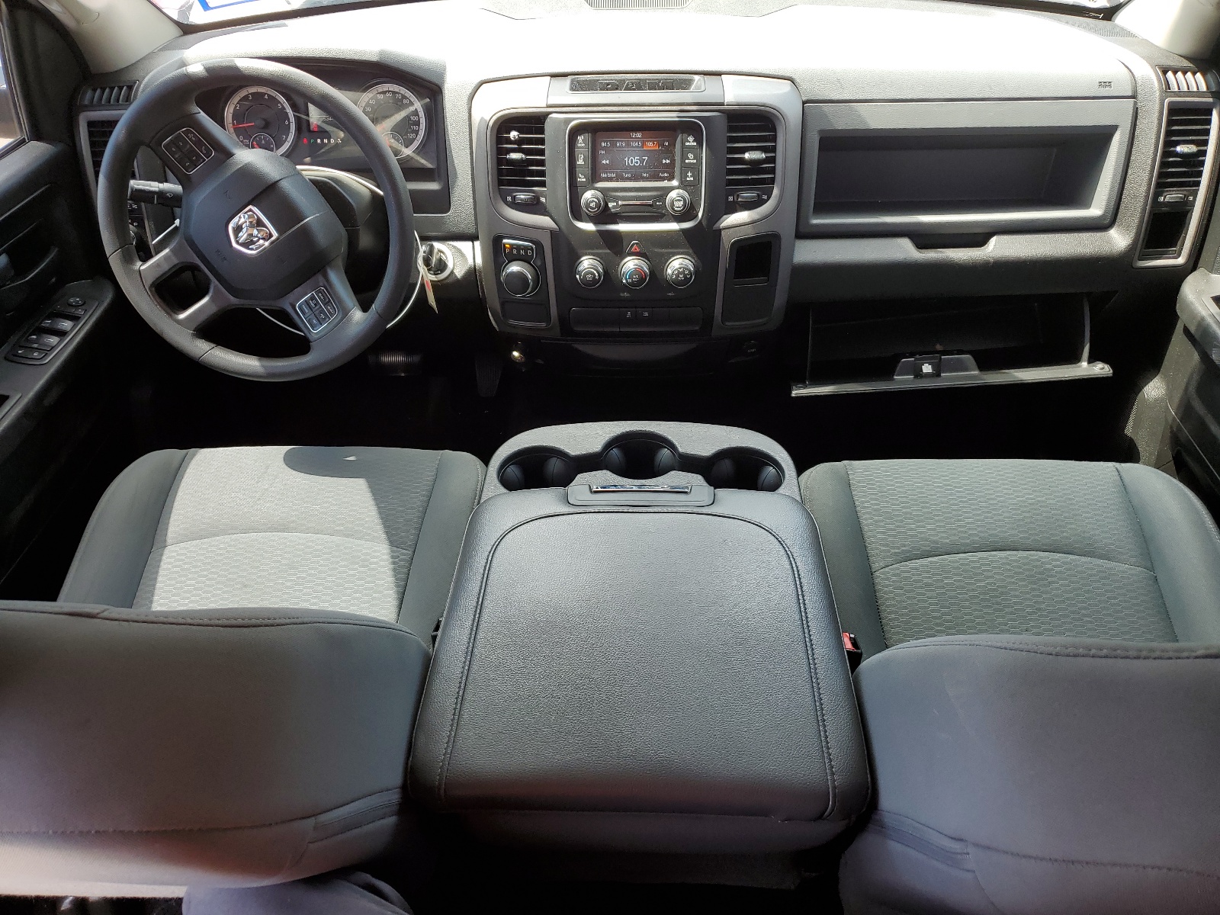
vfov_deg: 53.1
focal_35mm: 26
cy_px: 458
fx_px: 916
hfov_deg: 67.3
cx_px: 610
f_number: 1.5
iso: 50
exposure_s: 1/208
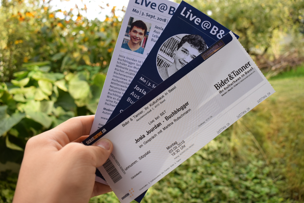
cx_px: 152
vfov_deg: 40.0
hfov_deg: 57.2
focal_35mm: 33
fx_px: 279
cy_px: 102
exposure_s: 1/125
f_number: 5.6
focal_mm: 22
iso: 400
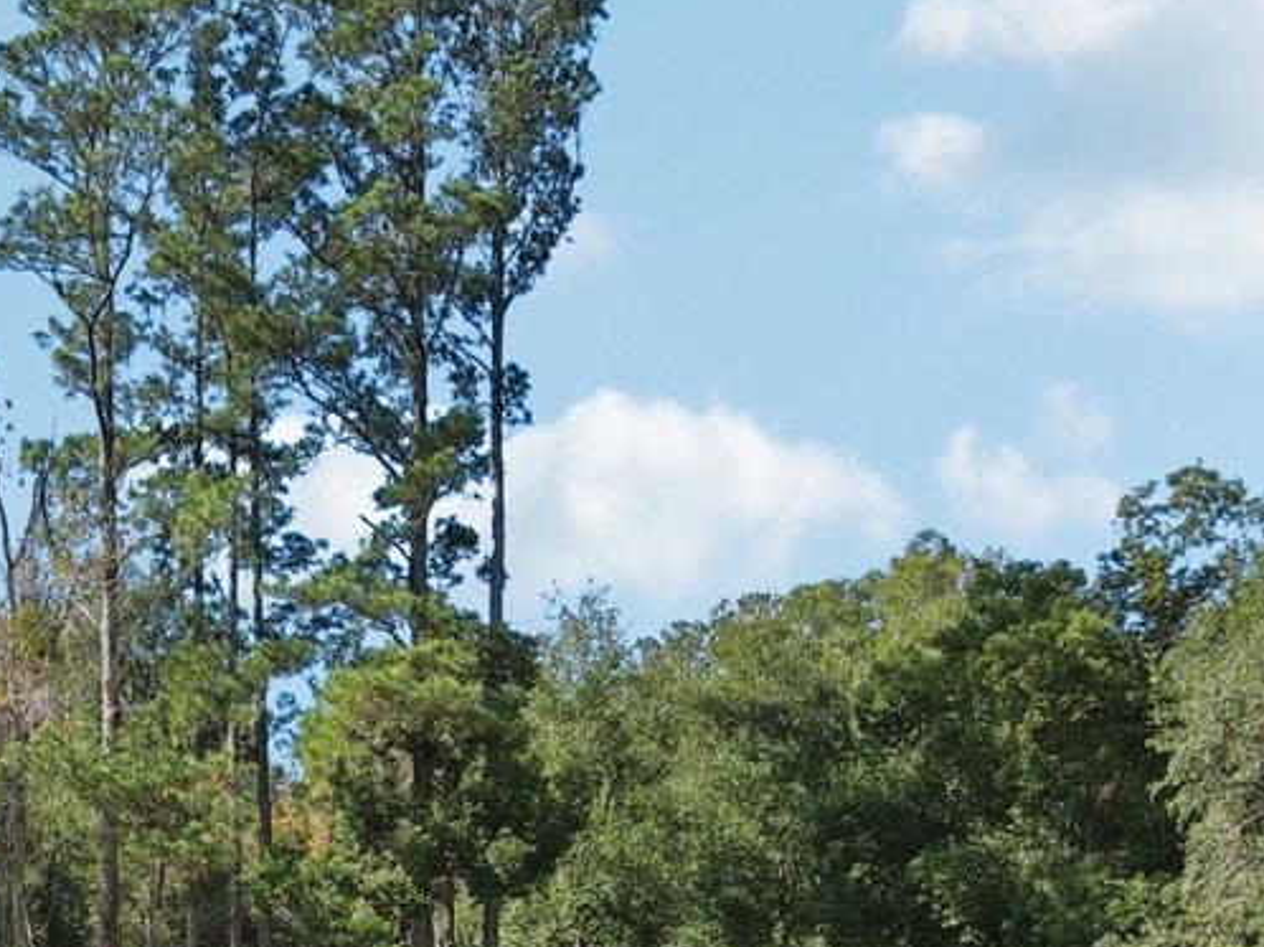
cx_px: 89
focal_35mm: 87
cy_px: 1255
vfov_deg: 16.0
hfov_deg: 21.9
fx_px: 3175
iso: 110
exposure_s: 1/1600
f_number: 2.8
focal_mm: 8.4
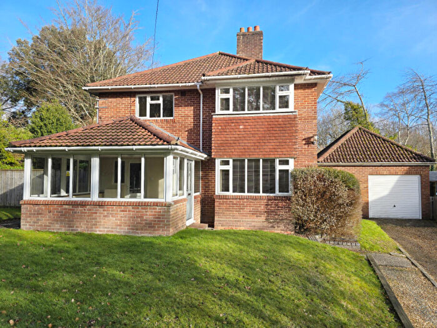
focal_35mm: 23
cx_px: 218
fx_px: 291
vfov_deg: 58.9
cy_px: 164
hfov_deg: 73.9
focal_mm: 6.3
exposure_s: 1/370
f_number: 1.7
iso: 12
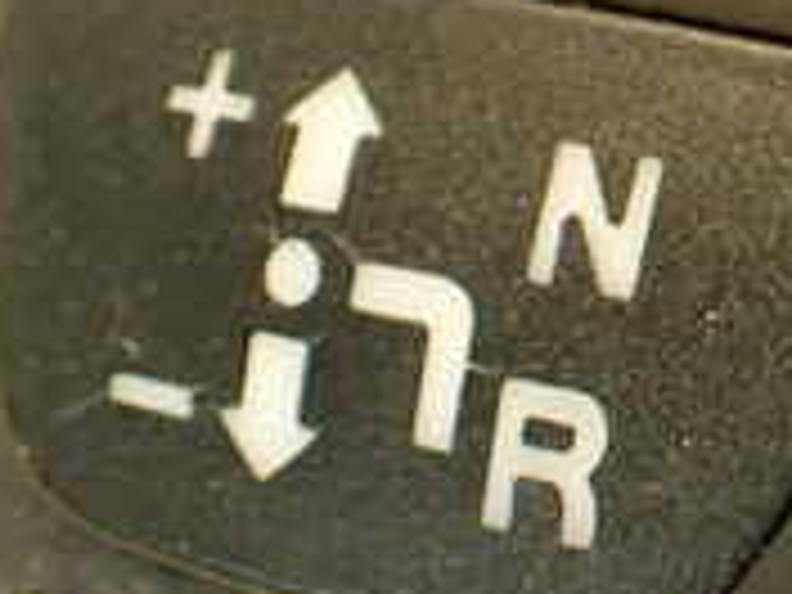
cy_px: 270
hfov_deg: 16.8
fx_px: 2494
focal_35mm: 109
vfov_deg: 13.6
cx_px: 1076
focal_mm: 5.79
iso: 640
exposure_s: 1/30
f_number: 2.4
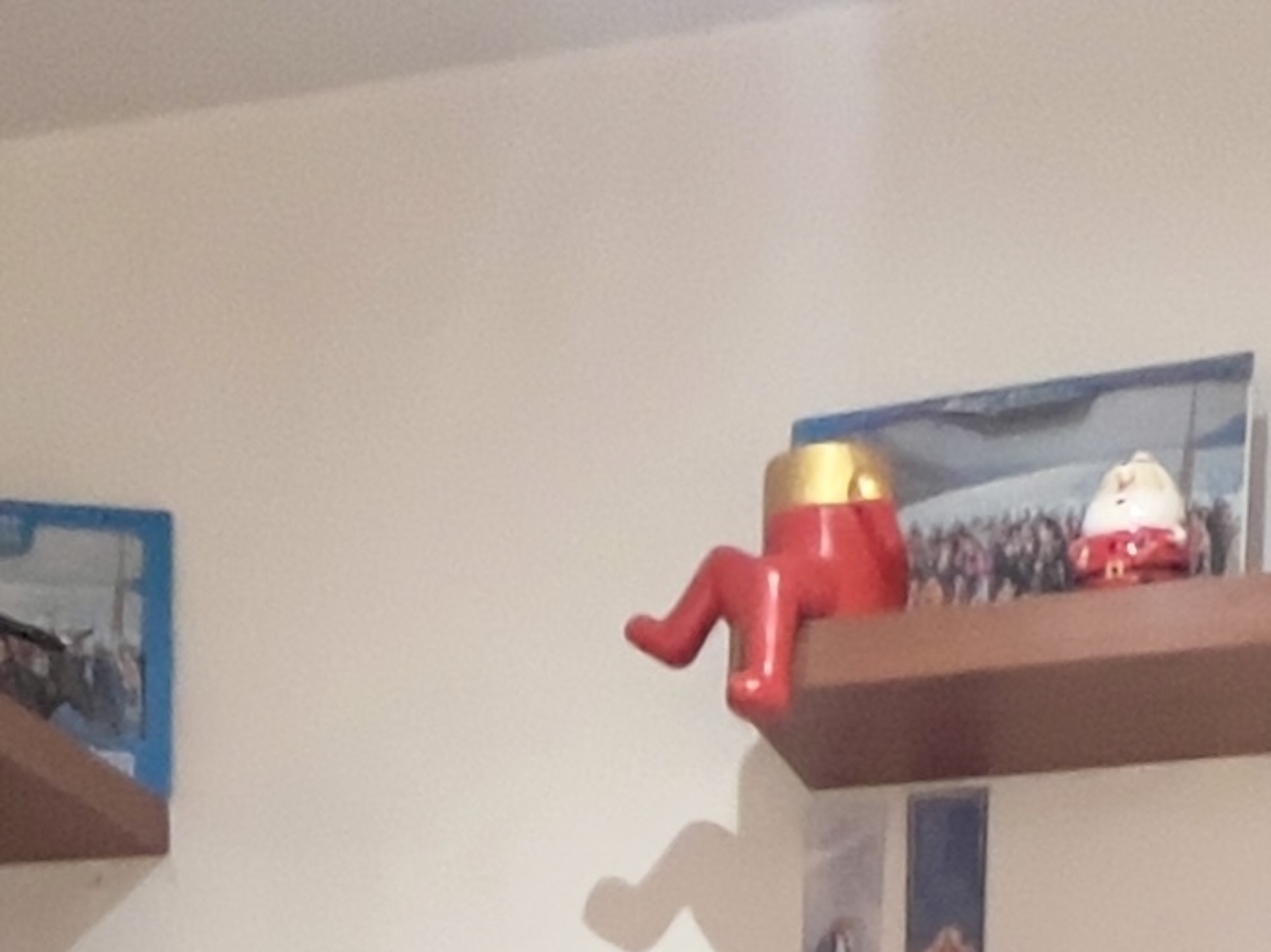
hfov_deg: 25.6
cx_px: 442
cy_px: 2151
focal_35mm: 76
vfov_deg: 14.4
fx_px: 2790
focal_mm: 1.57
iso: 800
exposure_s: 1/60
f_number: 1.8
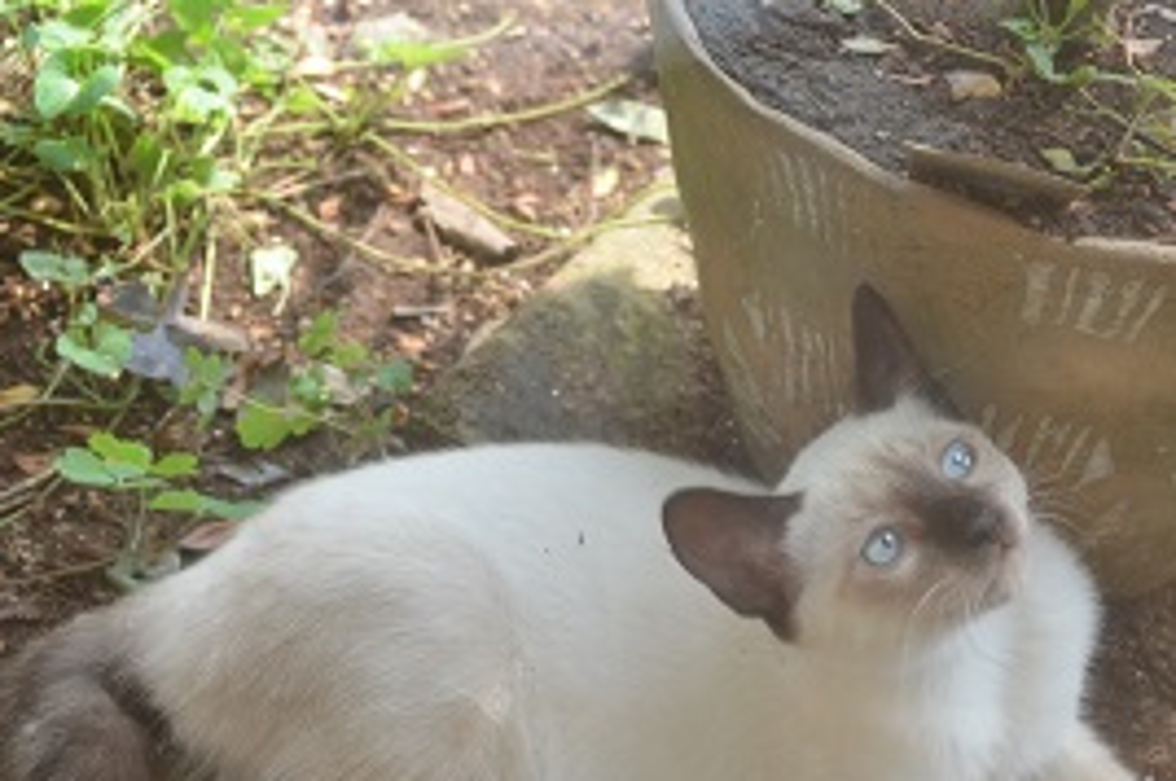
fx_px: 3458
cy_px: 522
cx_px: 805
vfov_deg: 12.9
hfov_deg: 19.2
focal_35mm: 106
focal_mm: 48
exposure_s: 1/160
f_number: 6.3
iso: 200
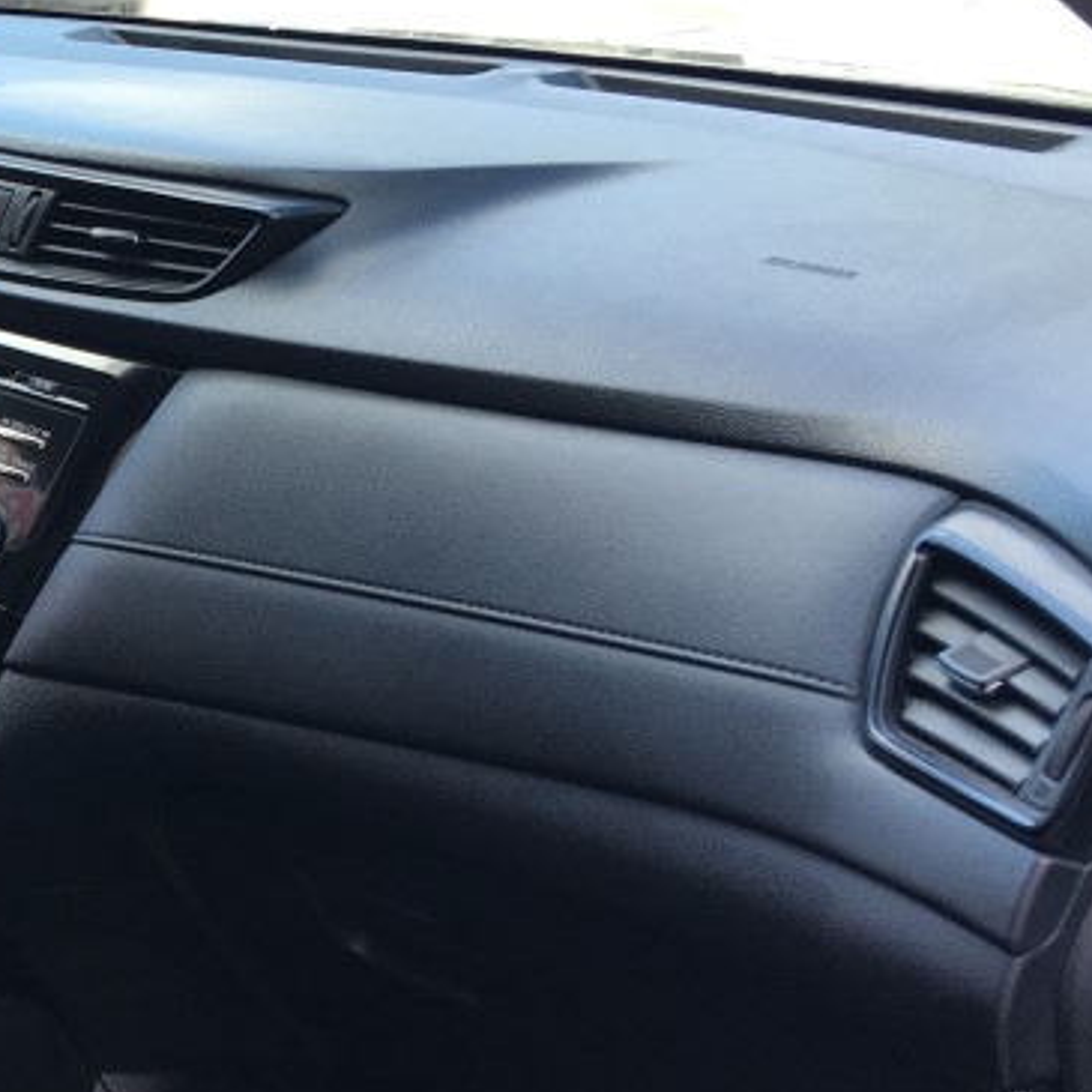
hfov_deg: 22.3
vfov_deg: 23.9
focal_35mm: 72
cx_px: -185
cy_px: 682
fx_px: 2570
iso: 25
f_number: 2.2
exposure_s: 1/120
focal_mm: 4.15
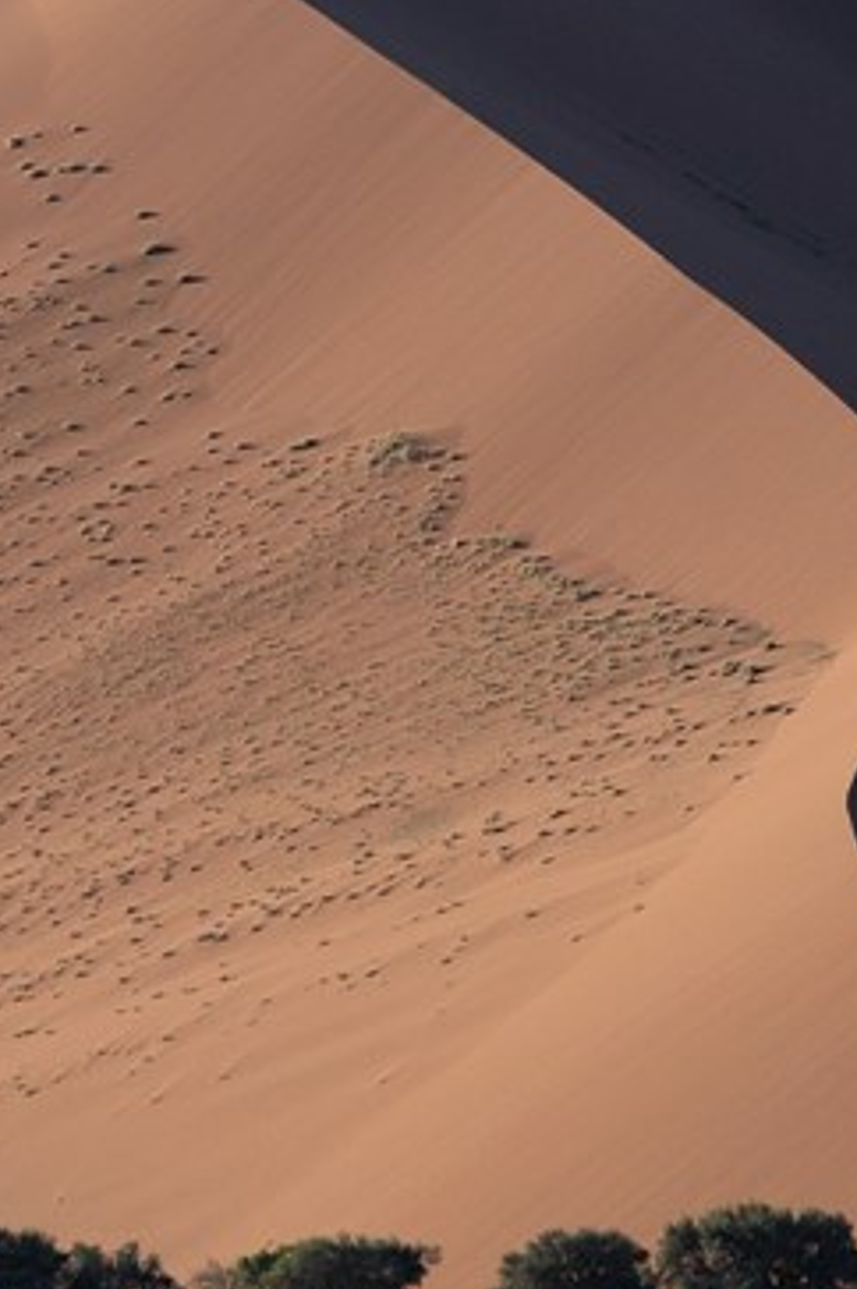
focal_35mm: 642
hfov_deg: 2.1
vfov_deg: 3.2
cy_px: 262
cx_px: 482
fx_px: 22970
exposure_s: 1/800
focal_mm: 195
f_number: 7.1
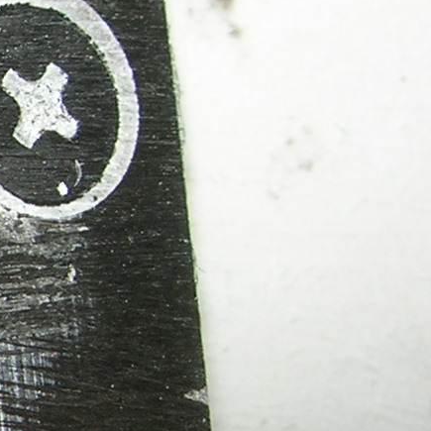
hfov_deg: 8.3
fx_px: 2817
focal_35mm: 200
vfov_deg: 8.7
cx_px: -472
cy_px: 246
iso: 64
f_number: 4.8
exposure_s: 1/60.1
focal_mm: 7.8
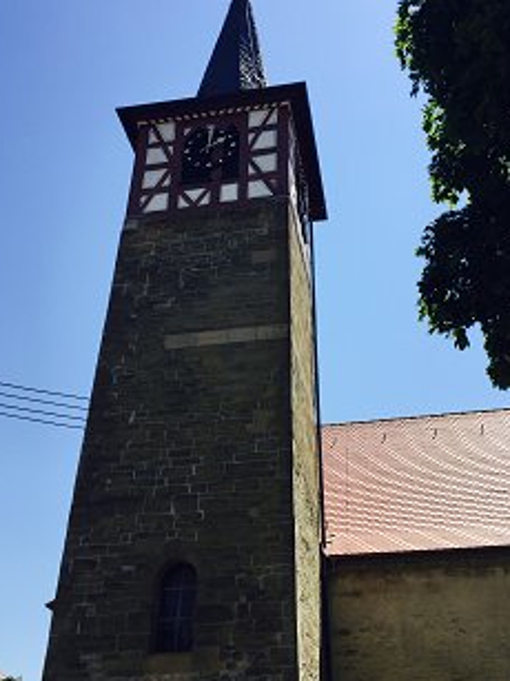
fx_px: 668
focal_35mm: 34
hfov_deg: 41.7
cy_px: 324
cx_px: 286
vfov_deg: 54.0
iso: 32
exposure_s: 1/1647
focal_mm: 4.15
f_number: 2.2
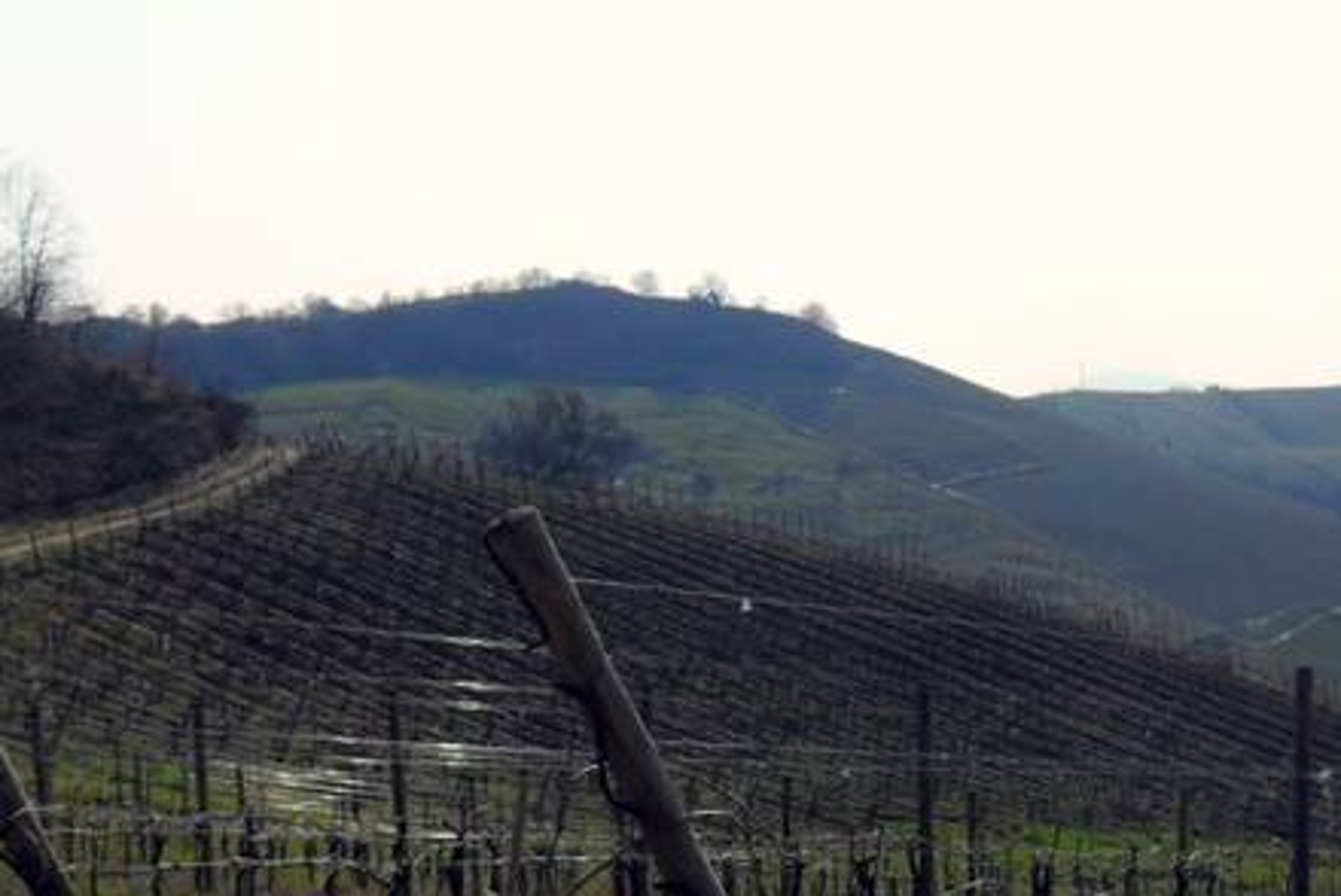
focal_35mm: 51
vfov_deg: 26.4
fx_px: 1901
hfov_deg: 36.7
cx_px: 1170
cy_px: 594
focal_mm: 4.9
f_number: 8.9
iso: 100
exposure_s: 1/350
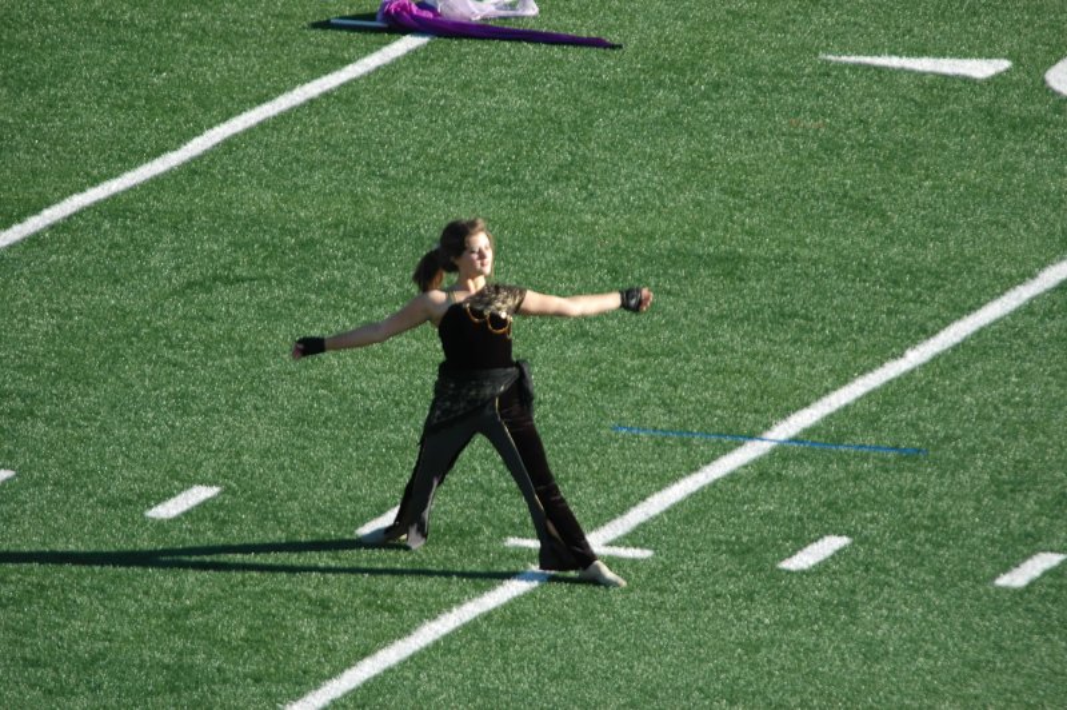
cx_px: 534
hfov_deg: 3.4
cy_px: 355
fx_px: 17768
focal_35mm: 600
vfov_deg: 2.3
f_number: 5.6
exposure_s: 1/320
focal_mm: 400
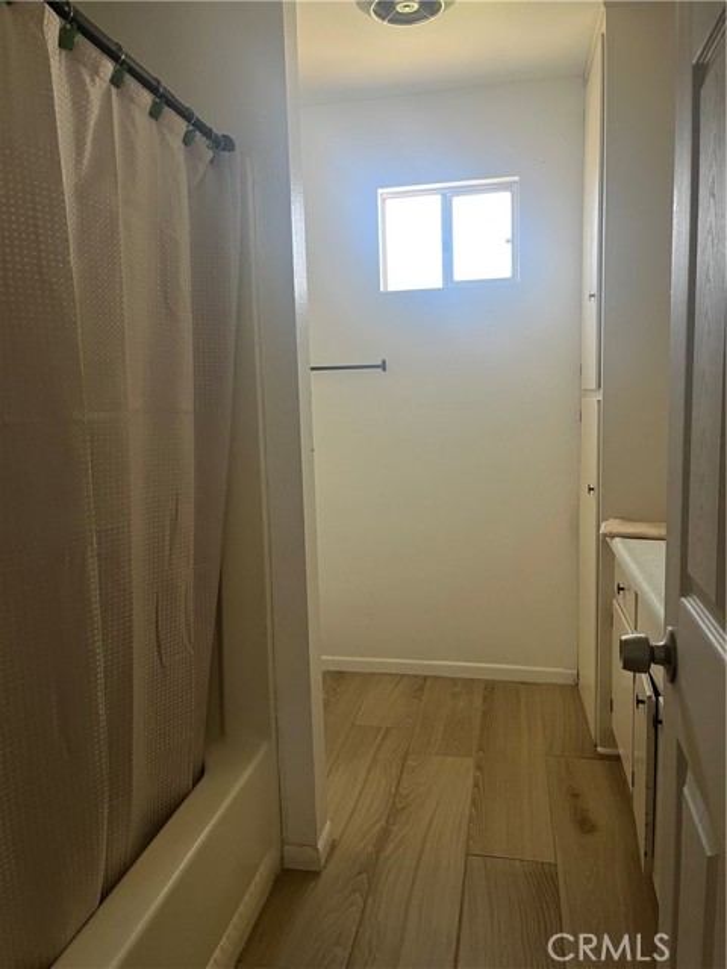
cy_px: 484
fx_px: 728
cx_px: 364
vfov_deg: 67.3
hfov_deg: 53.1
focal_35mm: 26
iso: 125
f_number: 1.6
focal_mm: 5.1
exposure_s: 1/98
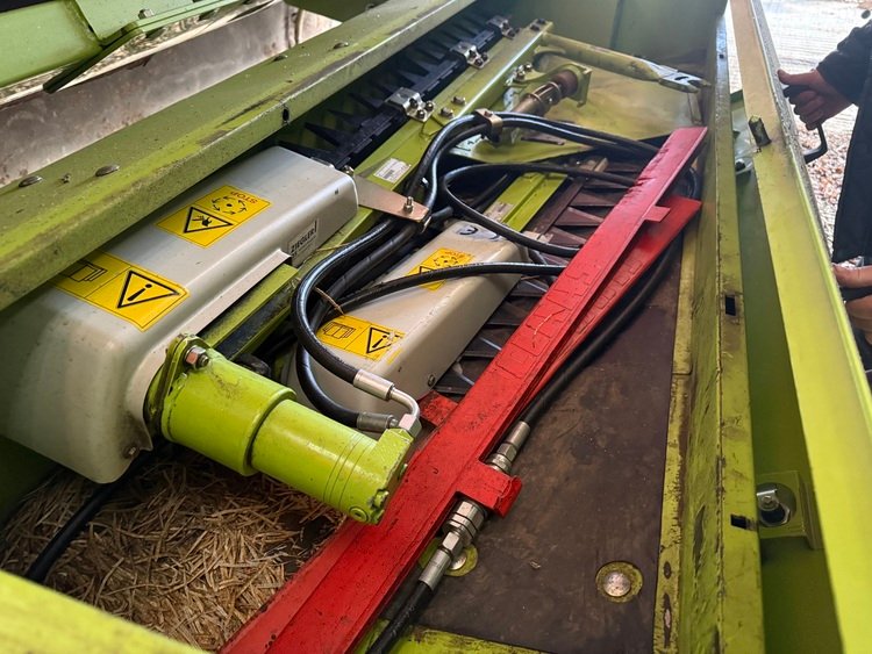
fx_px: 605
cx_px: 436
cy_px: 327
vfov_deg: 56.8
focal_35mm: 24
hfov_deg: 71.6
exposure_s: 1/35
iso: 1000
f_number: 1.78
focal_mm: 6.76
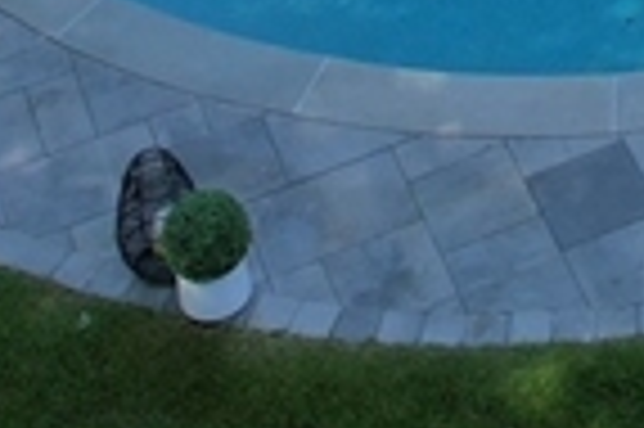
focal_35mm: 158
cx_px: 1121
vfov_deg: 7.4
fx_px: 2823
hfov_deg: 12.1
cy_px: -948
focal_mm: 8.38
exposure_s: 1/120
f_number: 2.8
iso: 100
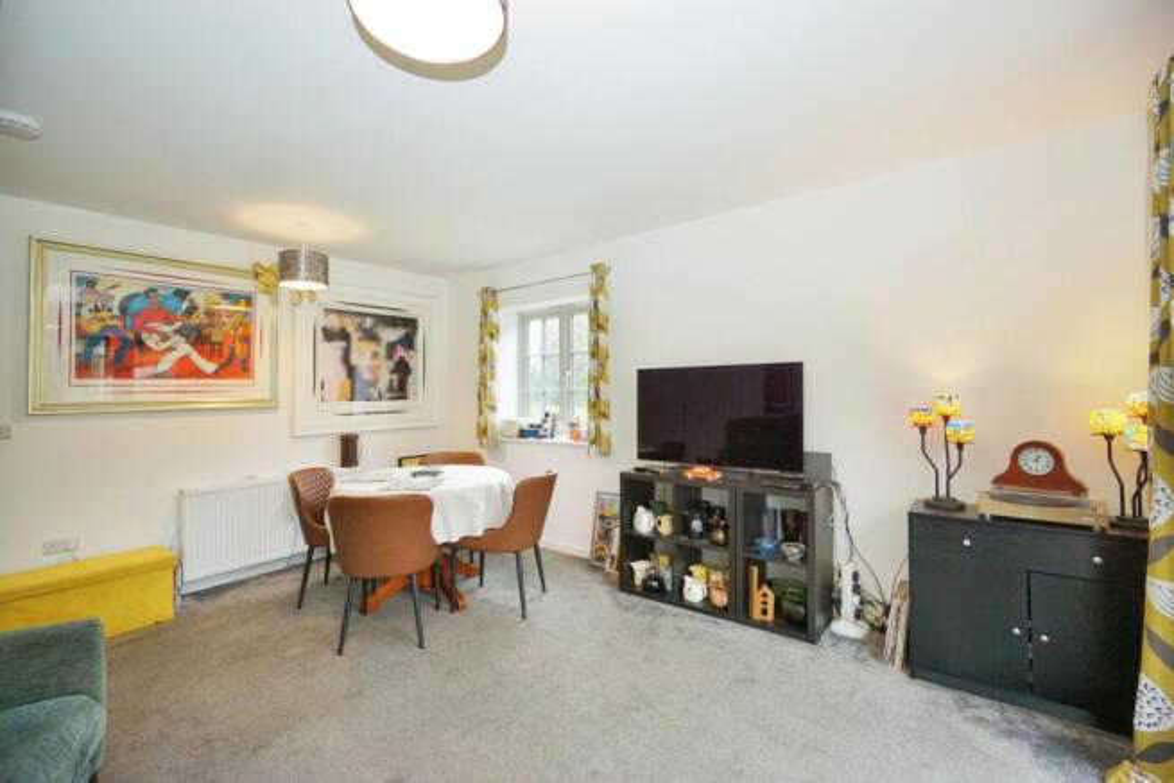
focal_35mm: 15
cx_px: 587
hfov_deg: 100.4
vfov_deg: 77.4
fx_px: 489
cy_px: 392
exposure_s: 1/60
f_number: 4
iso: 500
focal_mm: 10
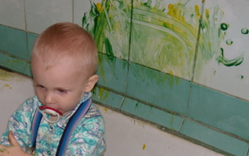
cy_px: 140
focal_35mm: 60
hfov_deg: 33.2
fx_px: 407
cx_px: 56
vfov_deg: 21.2
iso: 80
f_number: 3.6
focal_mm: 6.4
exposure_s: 1/30
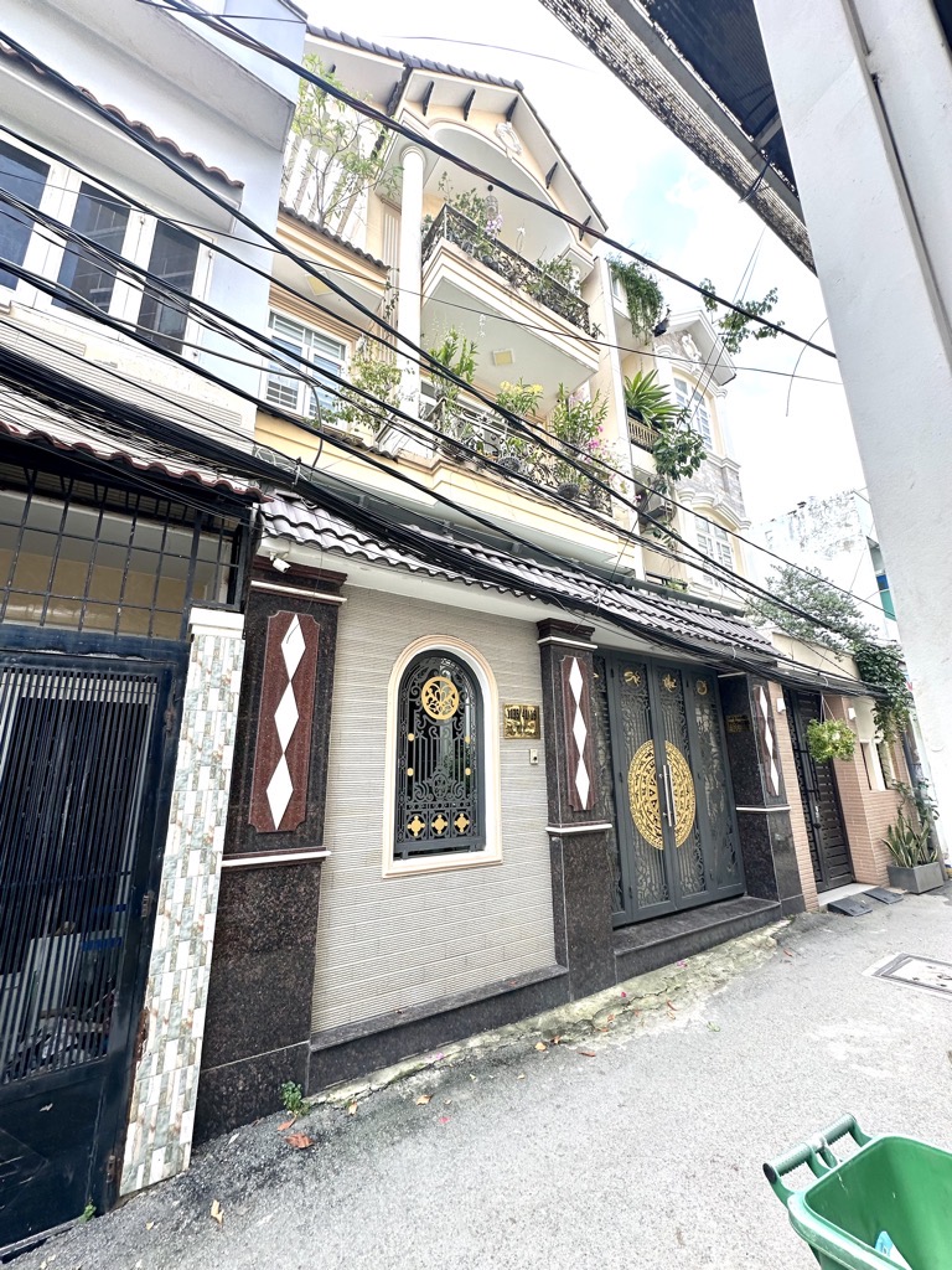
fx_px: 513
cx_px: 476
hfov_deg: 85.7
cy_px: 635
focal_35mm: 14
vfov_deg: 102.1
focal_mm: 2.22
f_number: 2.2
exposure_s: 1/162
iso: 40
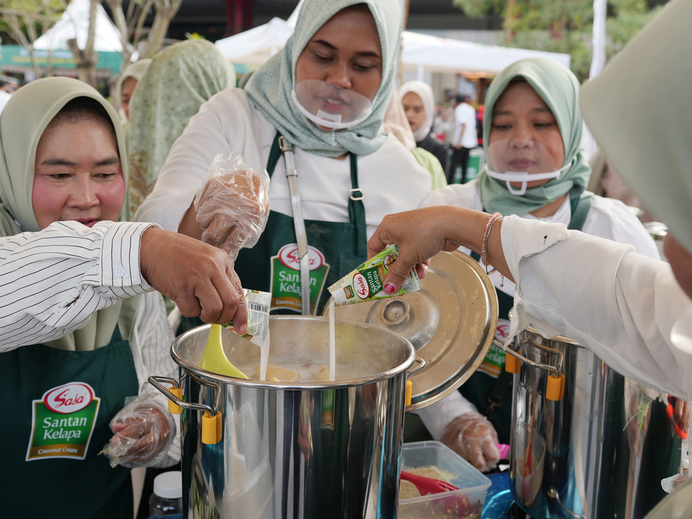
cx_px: 313
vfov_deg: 36.0
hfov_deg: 46.7
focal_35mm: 40
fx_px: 800
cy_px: 256
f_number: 4
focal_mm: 24
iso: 100
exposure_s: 1/200
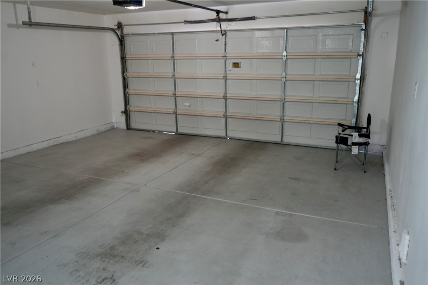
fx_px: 333
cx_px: 214
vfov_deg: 46.4
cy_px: 142
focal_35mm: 28
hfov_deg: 65.5
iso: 1250
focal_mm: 28
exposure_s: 1/30
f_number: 3.5
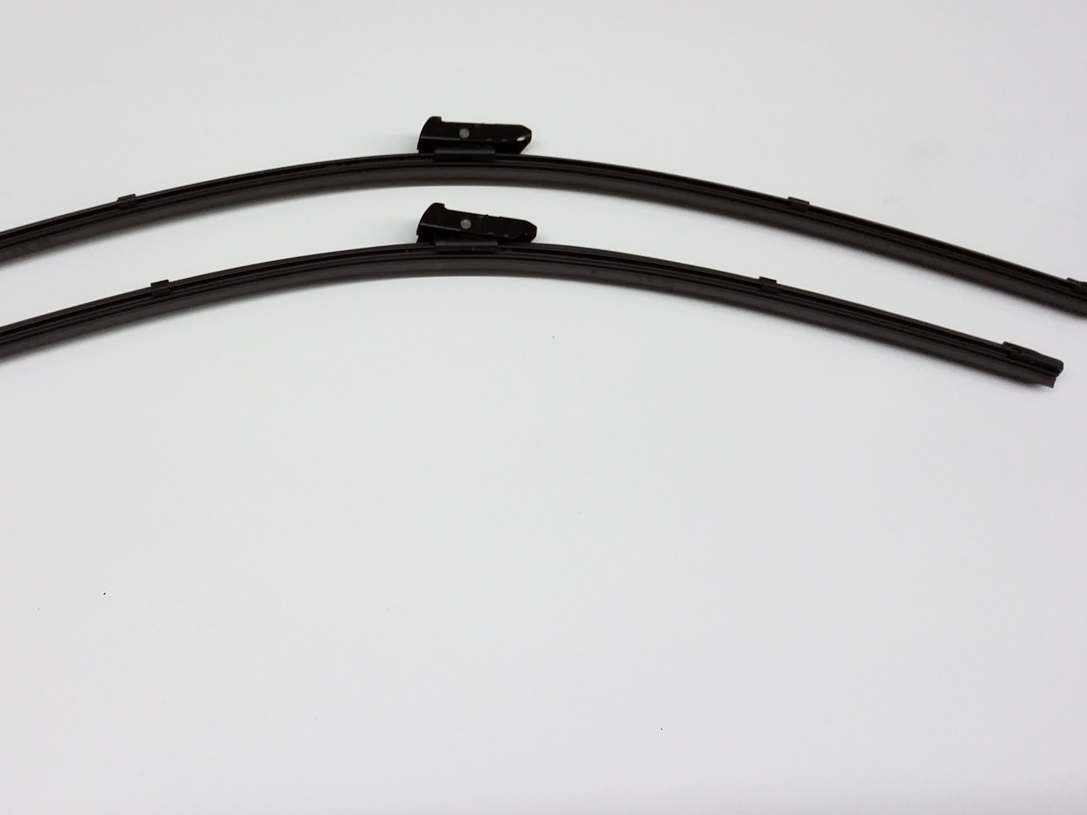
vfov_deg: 35.9
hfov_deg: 46.6
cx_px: 449
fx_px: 1256
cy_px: 338
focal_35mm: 40
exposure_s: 1/24
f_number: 2.4
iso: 160
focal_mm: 3.4
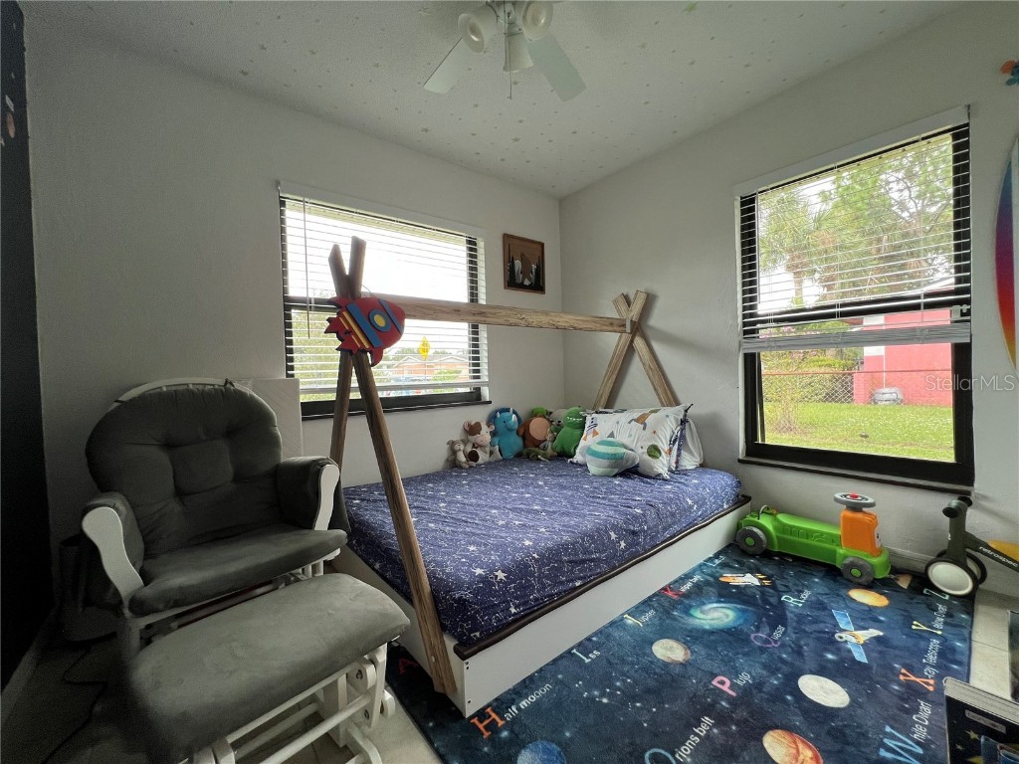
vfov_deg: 89.9
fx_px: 383
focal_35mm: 13
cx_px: 510
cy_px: 382
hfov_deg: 106.2
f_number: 1.8
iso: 80
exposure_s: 1/120
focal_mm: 1.57
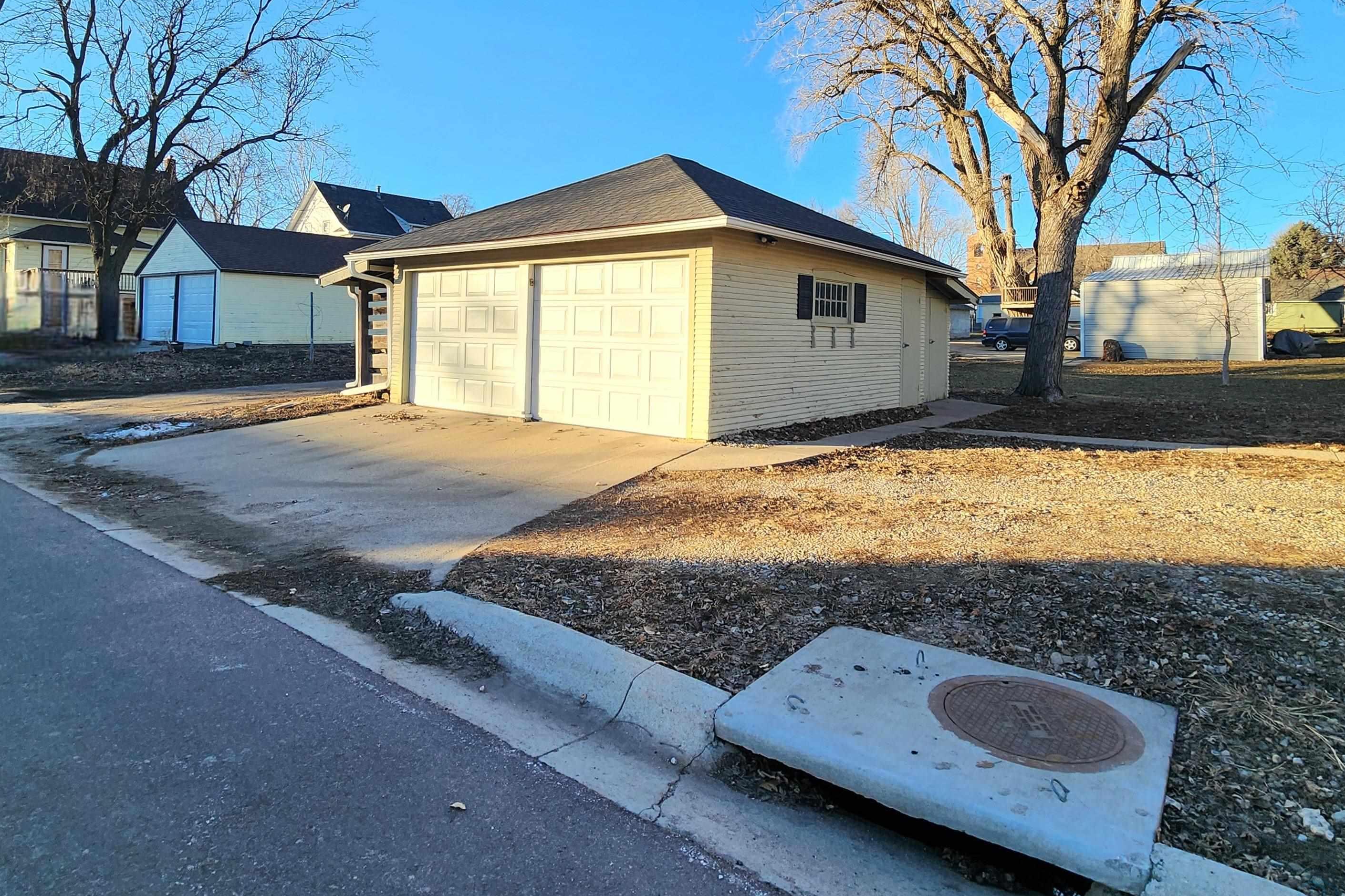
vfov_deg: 80.7
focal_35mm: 14
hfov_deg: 104.2
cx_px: 650
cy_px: 383
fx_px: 523
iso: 50
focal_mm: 2.2
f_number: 2.2
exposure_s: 1/769
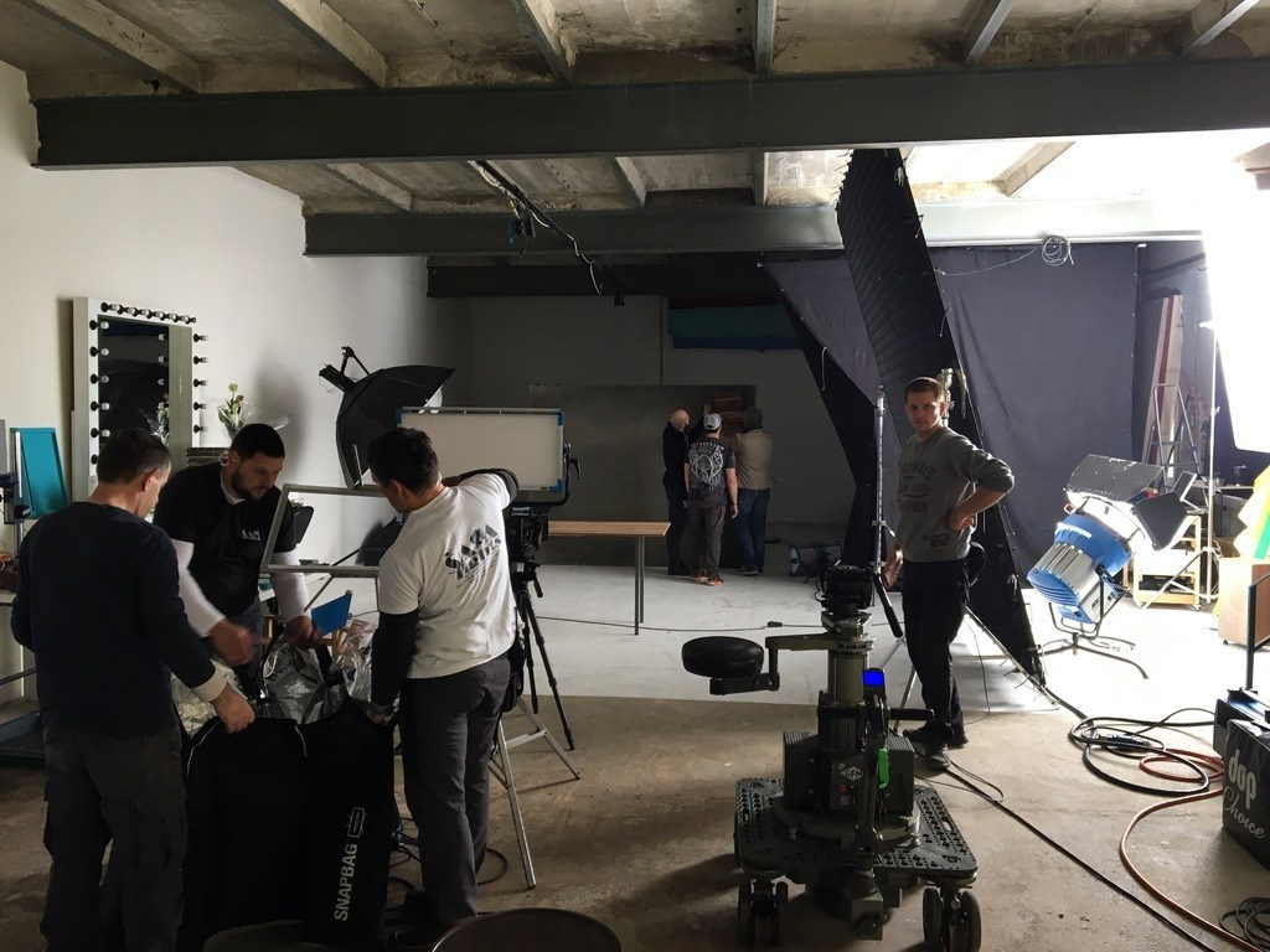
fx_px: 1064
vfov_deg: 48.2
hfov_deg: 61.7
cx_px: 635
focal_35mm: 29
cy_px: 476
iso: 80
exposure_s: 1/33
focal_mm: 4.15
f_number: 2.2
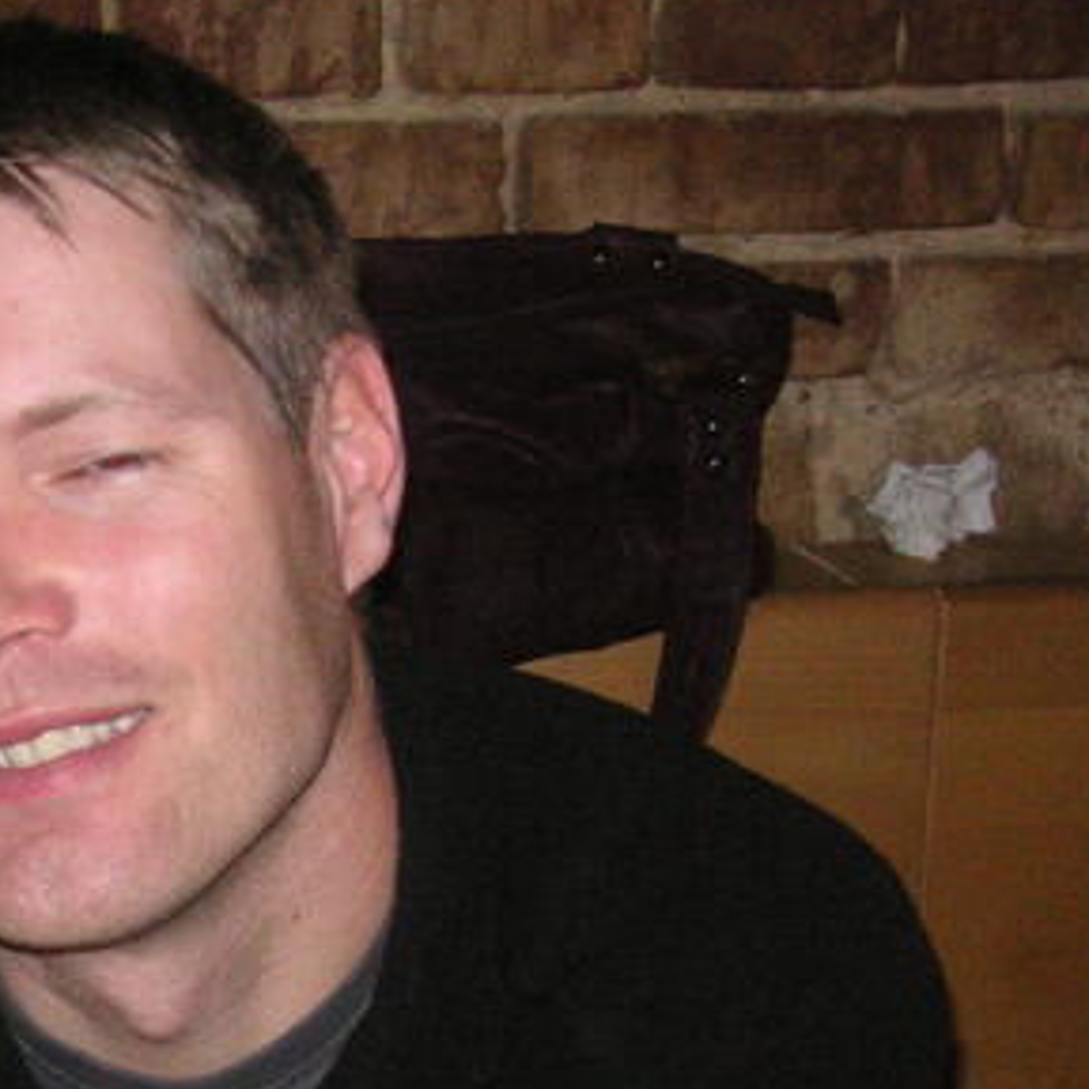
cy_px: 904
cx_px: -132
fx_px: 3239
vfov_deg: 18.9
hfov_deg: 18.3
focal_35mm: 91
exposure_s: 1/45
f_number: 2.8
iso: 160
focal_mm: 6.1
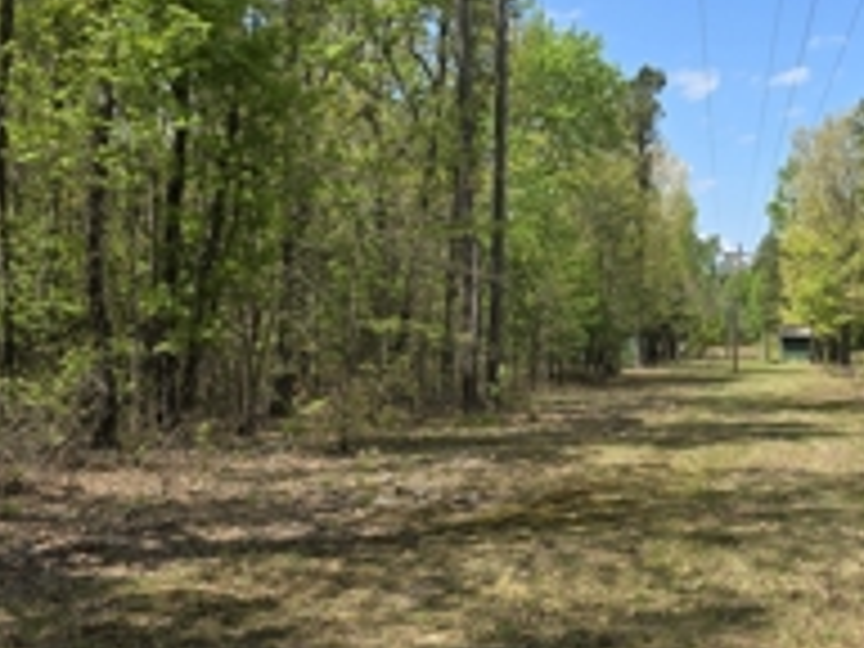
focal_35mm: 48
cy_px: 360
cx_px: 760
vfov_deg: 30.2
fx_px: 1198
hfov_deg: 37.3
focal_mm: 6.3
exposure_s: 1/598
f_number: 1.7
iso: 12
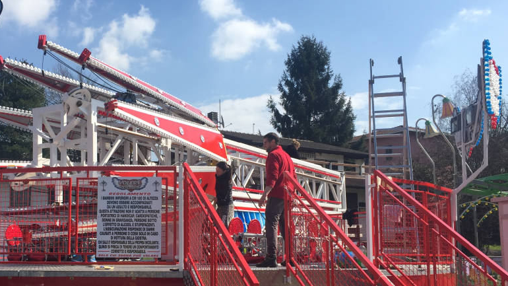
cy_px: 184
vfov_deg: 28.2
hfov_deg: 47.6
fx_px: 566
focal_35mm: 42
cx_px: 172
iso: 32
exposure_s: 1/2198
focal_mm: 4.15
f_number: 2.2
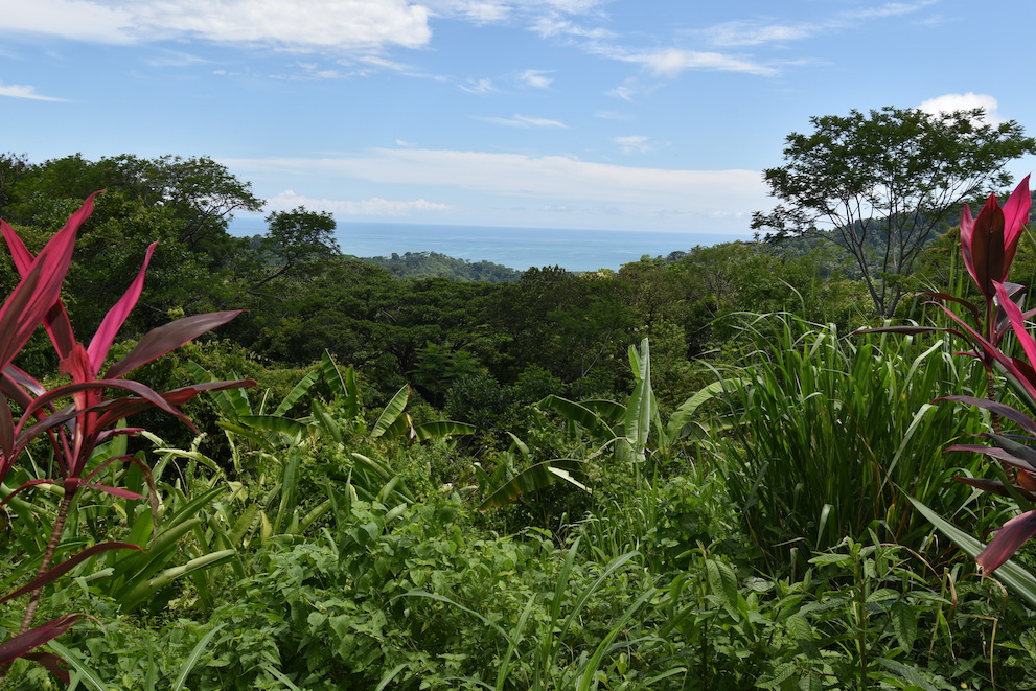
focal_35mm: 31
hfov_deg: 60.3
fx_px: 892
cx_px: 509
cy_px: 342
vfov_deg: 42.3
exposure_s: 1/200
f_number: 10
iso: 100
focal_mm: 20
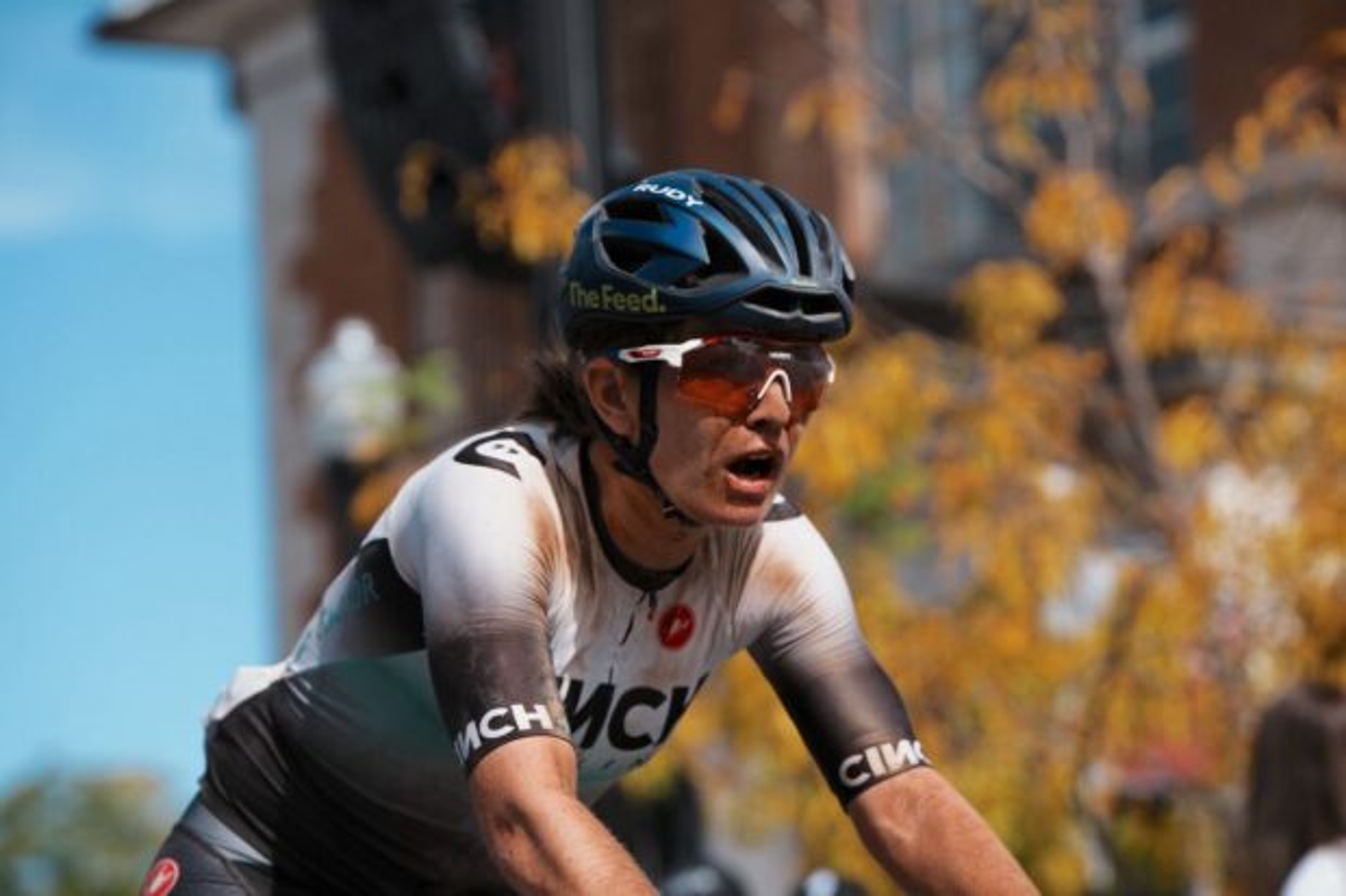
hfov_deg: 15.2
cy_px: 448
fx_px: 5046
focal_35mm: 135
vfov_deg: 10.2
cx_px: 673
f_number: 4.5
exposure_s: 1/2000
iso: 125
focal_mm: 135
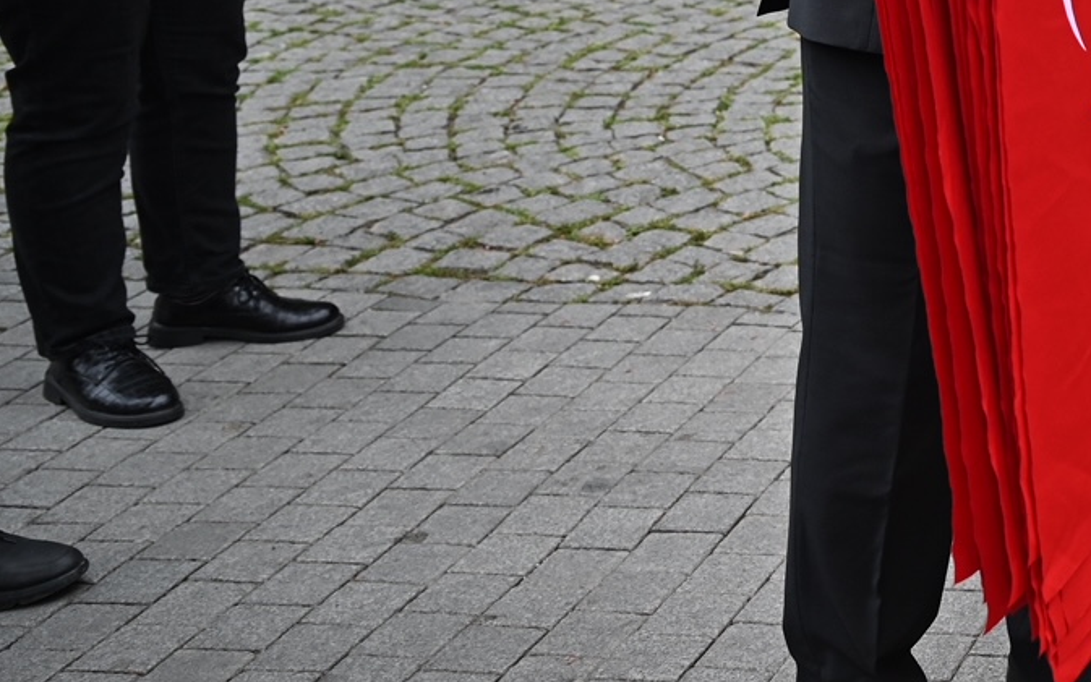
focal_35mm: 75
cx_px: 1611
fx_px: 2231
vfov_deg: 16.2
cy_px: -264
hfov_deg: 22.7
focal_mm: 24
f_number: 3.5
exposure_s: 1/250
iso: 200
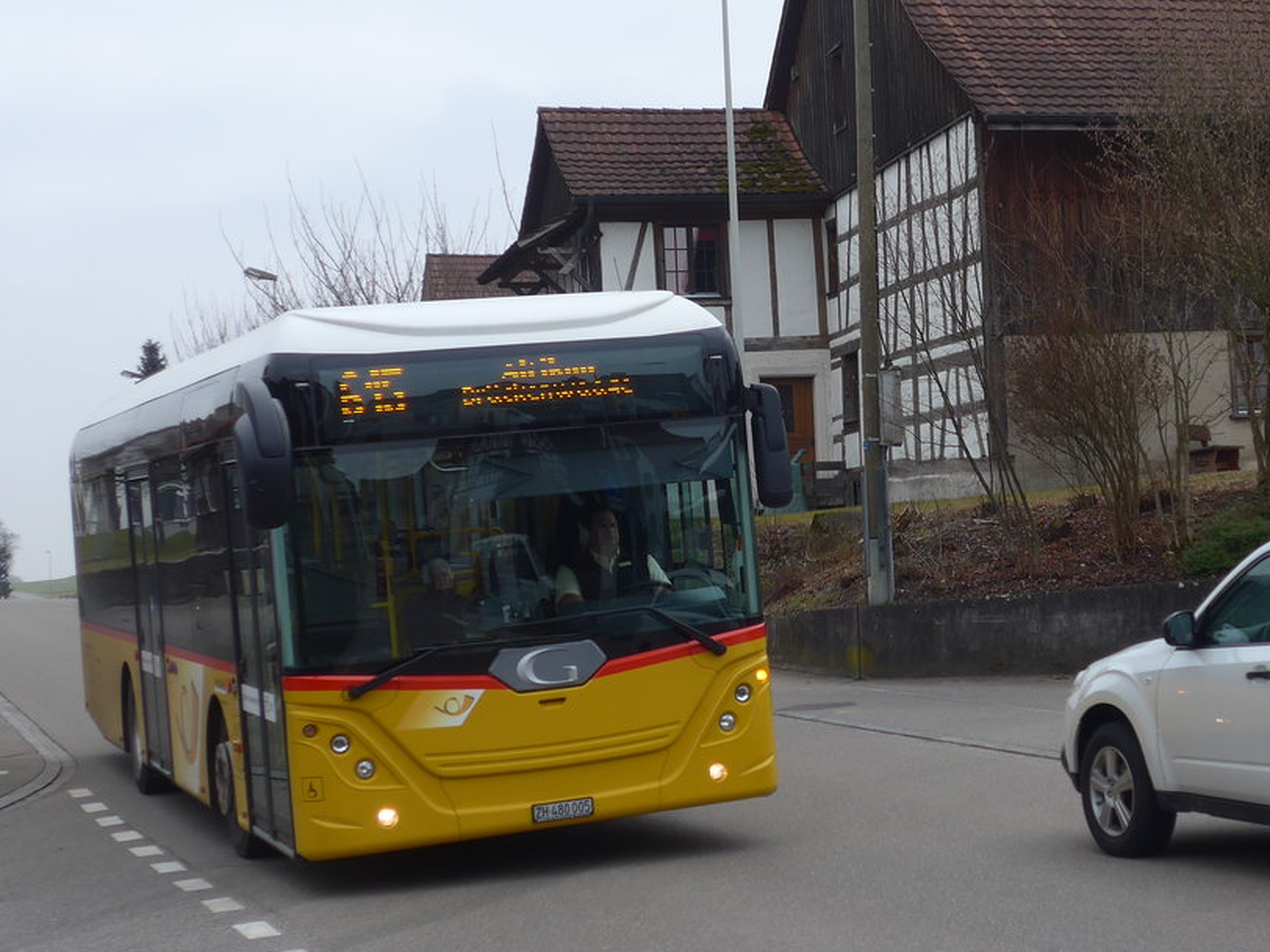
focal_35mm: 68
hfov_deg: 28.3
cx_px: 901
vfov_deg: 21.6
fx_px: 2495
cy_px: 388
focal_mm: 9.5
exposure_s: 1/640
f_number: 3
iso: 80
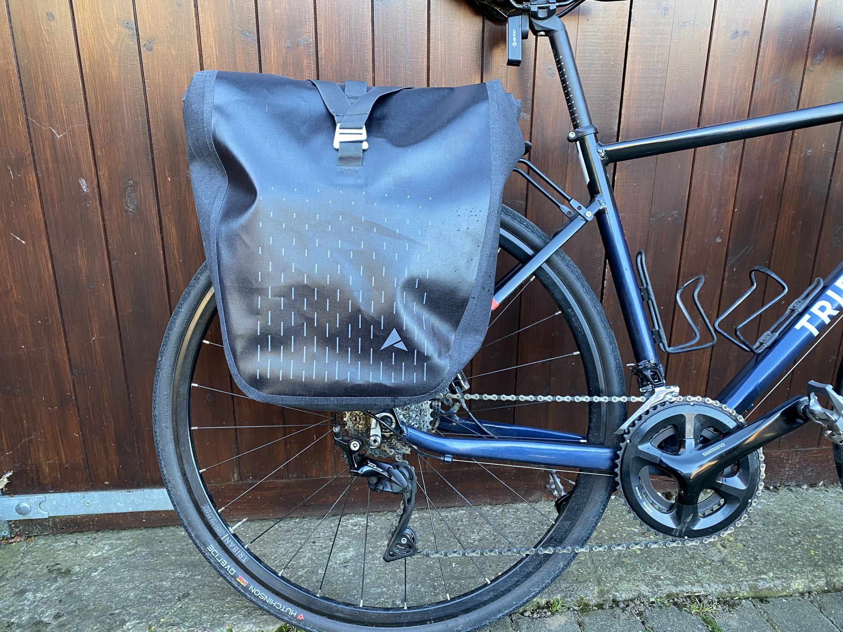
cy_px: 316
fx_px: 633
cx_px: 422
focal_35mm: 26
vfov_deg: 53.1
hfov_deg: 67.3
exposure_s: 1/92
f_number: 1.8
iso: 125
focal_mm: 4.25
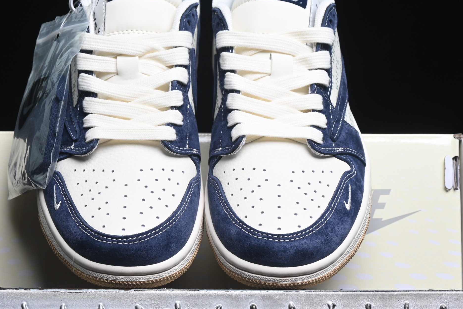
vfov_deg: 12.2
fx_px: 1440
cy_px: 145
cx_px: 214
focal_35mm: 112
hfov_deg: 18.3
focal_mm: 50
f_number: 7.1
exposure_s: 1/60
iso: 160
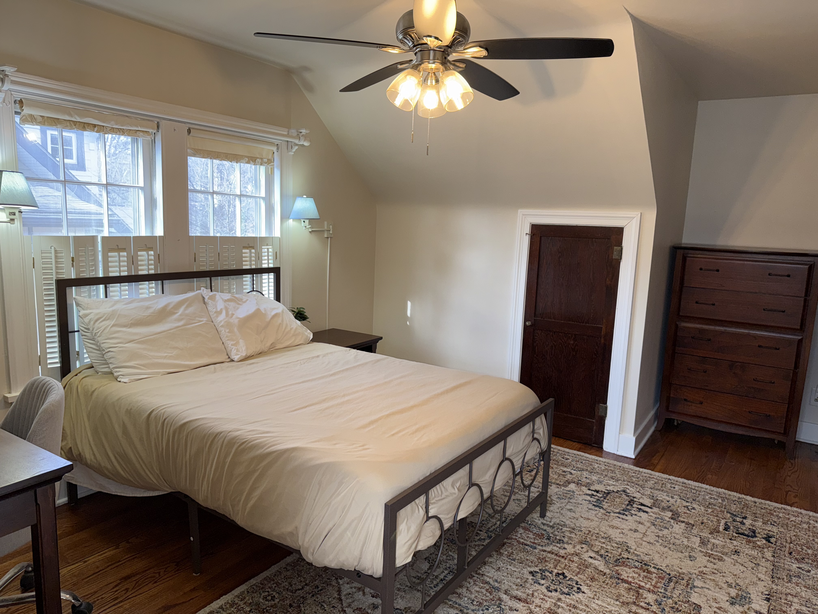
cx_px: 409
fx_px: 567
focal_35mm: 24
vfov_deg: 56.8
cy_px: 307
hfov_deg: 71.6
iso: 80
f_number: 1.78
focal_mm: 6.76
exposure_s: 1/120
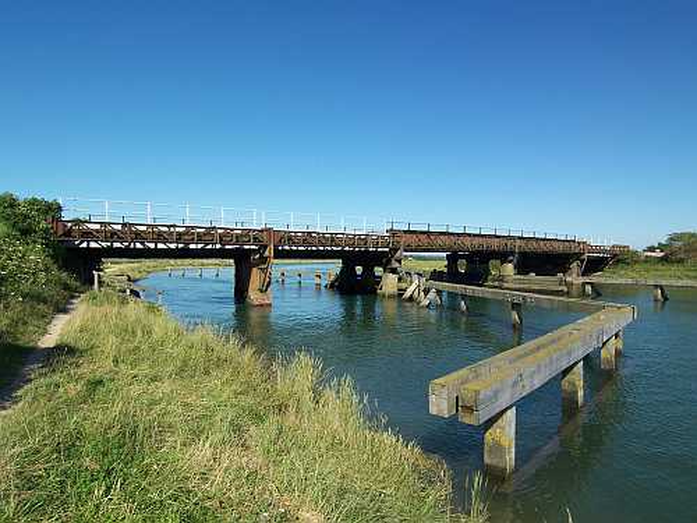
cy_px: 262
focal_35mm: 23
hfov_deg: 73.9
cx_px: 348
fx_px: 463
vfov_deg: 58.9
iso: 64
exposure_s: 1/320
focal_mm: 3.8
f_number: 5.6
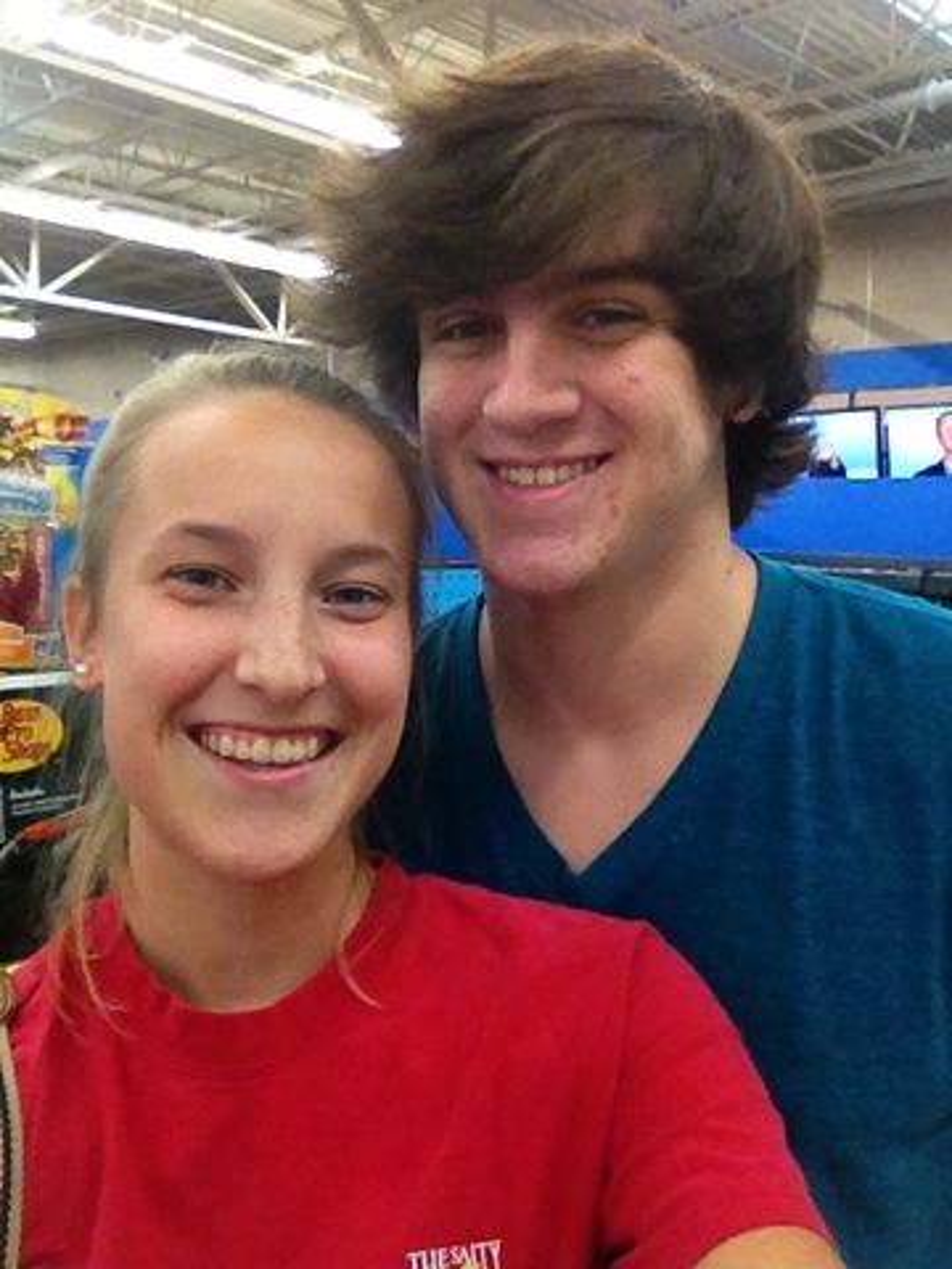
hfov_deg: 40.7
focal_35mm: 35
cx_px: 476
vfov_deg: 52.6
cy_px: 634
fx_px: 1283
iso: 320
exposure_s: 1/60
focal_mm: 1.85
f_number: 2.4
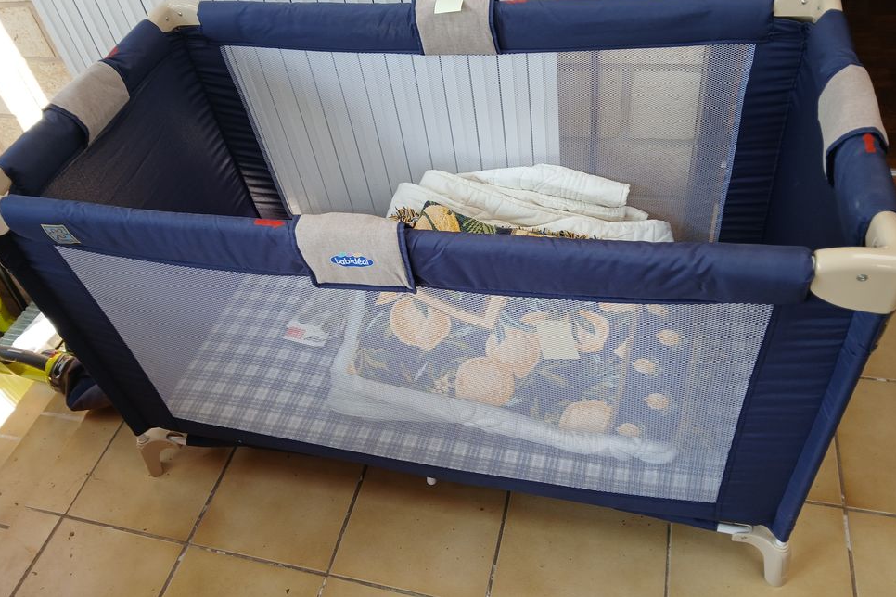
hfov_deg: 65.5
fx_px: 697
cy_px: 251
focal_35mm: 28
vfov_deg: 46.2
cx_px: 444
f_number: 1.8
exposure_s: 1/50
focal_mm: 3.98
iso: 32
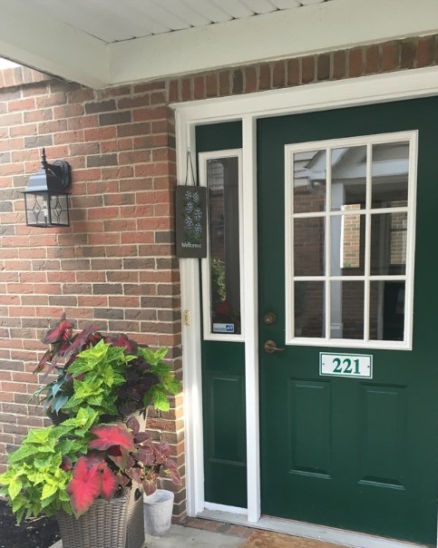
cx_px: 224
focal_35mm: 36
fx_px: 583
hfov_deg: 41.1
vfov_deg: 49.7
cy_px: 347
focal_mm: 4.15
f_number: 2.2
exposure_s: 1/40
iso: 25
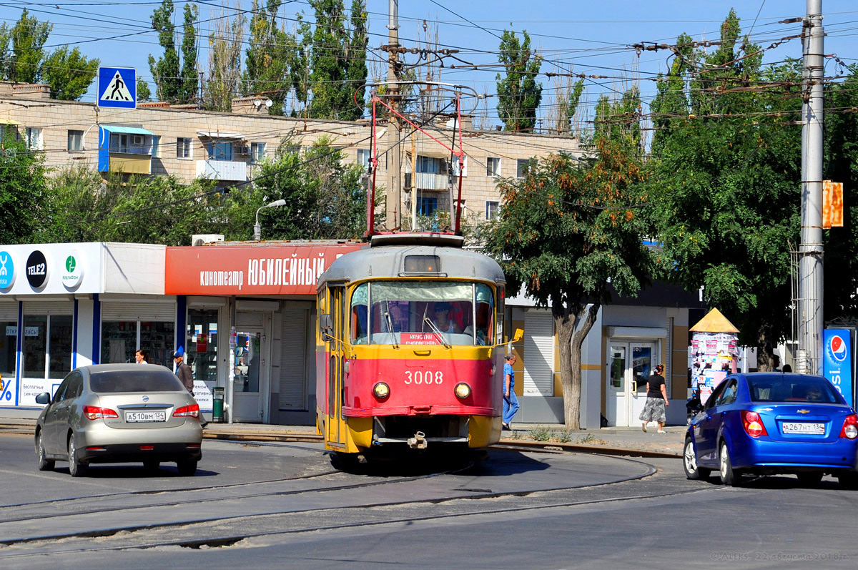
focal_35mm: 158
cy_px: 285
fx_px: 3749
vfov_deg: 8.7
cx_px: 429
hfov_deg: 13.1
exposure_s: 1/640
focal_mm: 105
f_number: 9
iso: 200
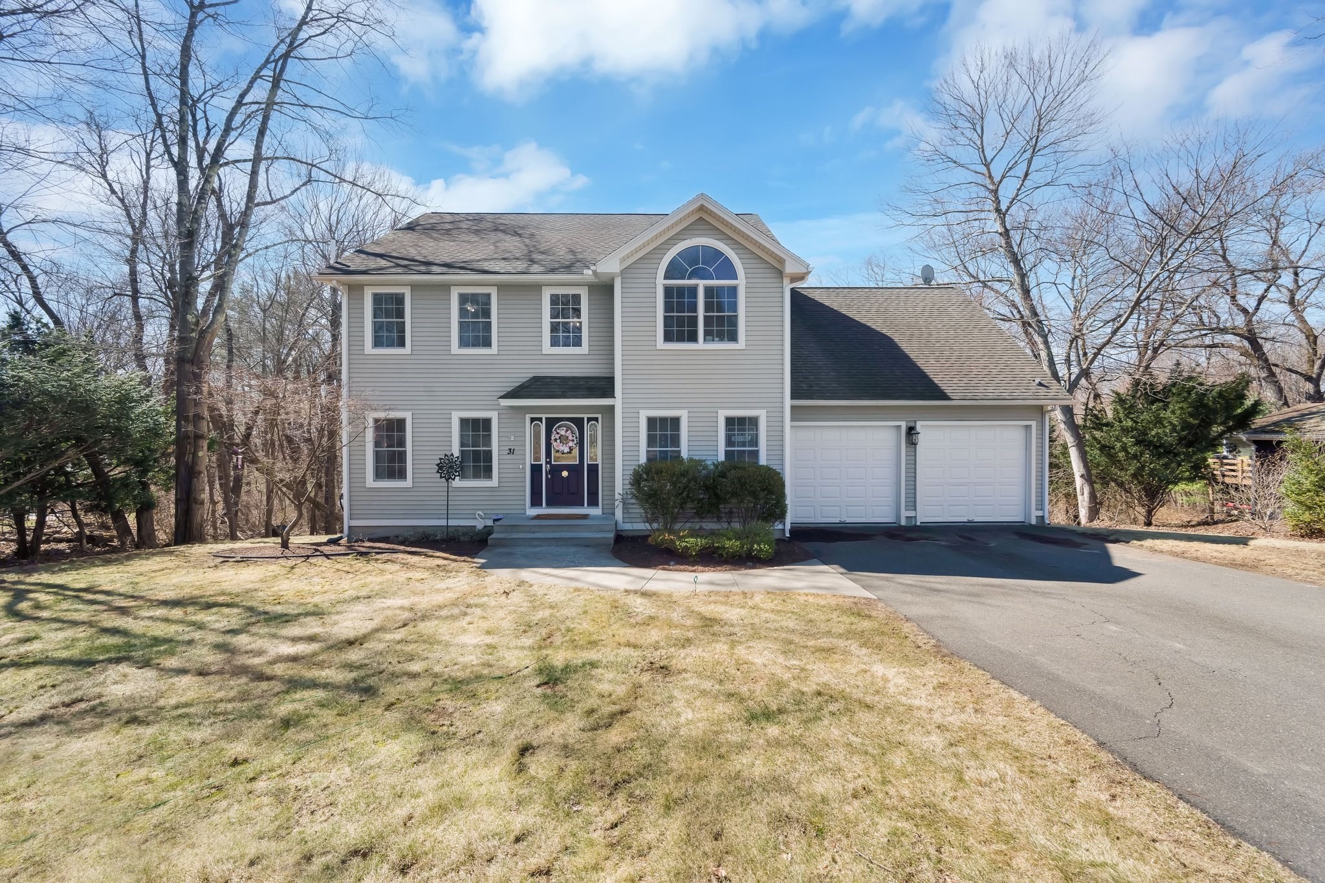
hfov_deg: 104.3
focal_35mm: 14
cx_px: 662
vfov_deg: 81.2
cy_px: 442
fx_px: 515
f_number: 9
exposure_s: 1/1000
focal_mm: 14
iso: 500
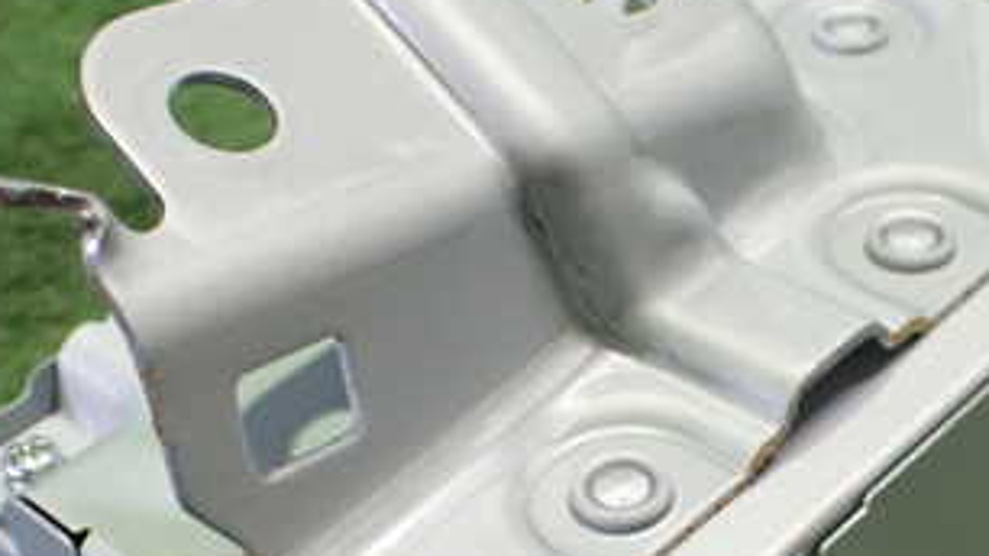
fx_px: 1678
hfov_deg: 32.5
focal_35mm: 64
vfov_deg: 18.4
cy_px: 527
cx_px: 669
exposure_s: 1/50
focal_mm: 5.4
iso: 800
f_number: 2.3
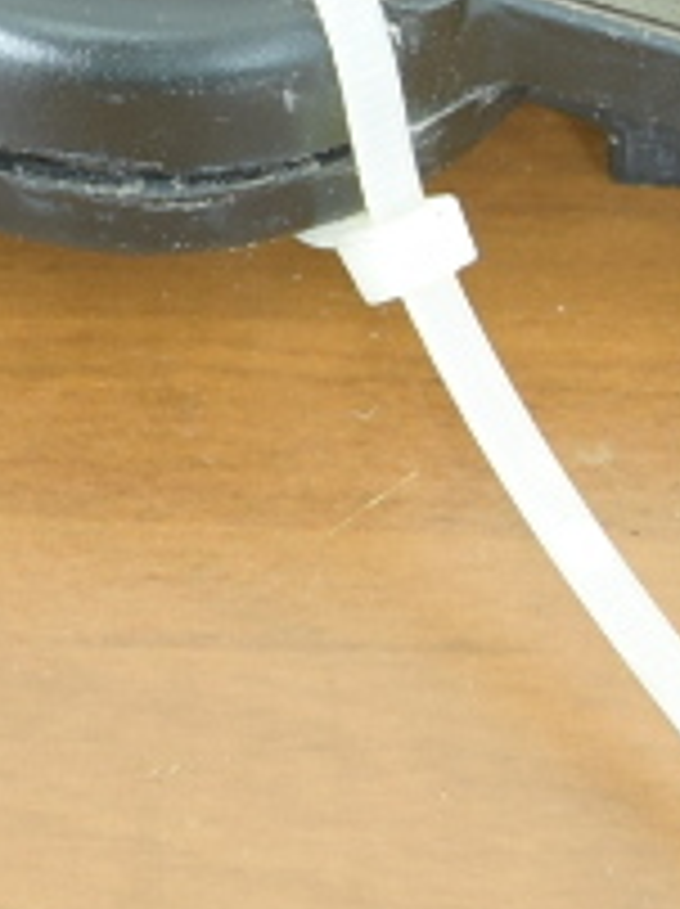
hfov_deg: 6.3
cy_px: -47
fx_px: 6011
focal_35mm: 229
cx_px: -621
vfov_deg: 8.6
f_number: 3.8
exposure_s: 1/30
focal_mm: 20
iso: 280
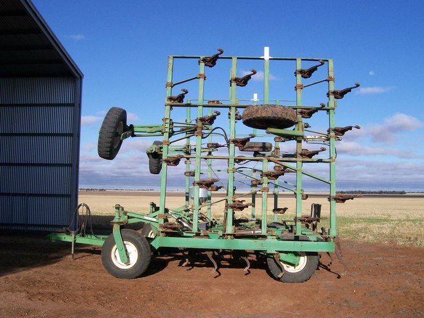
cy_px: 159
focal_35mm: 36
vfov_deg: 39.7
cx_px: 212
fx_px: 441
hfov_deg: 51.4
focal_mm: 6
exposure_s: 1/798
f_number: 4.8
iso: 80
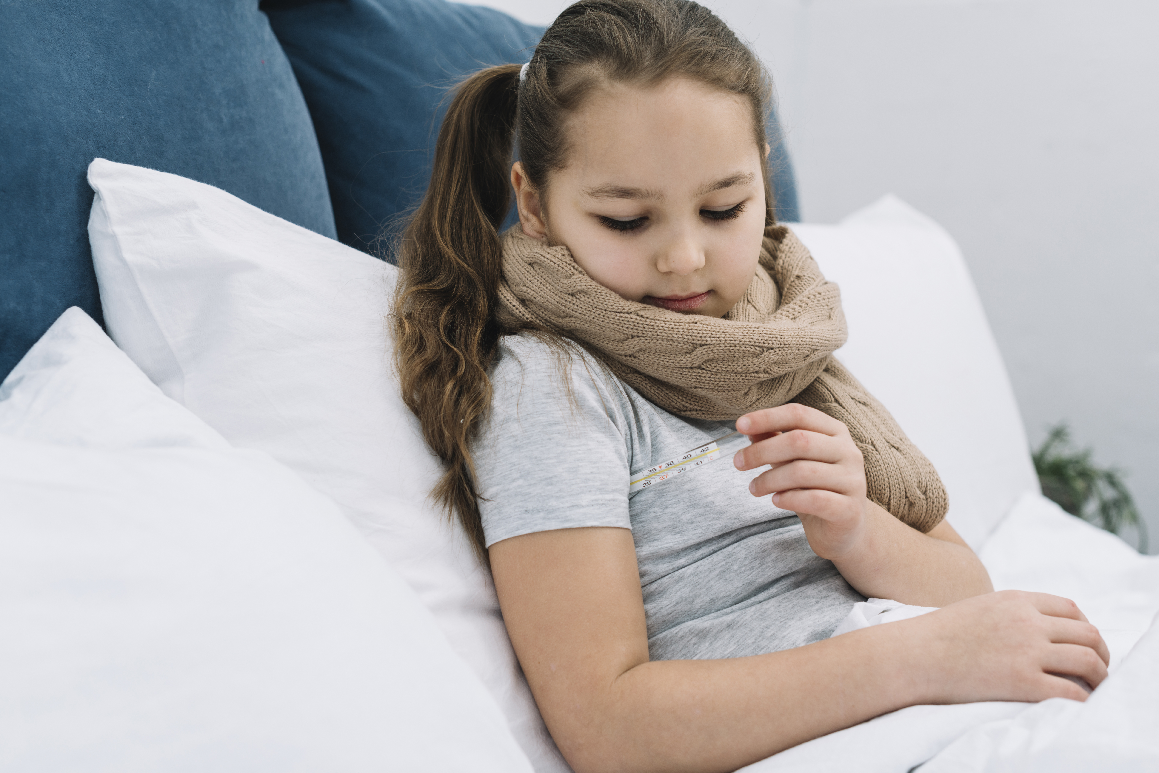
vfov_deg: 27.0
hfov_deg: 39.6
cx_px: 580
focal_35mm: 50
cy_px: 386
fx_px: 1610
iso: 250
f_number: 4
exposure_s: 1/160
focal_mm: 50
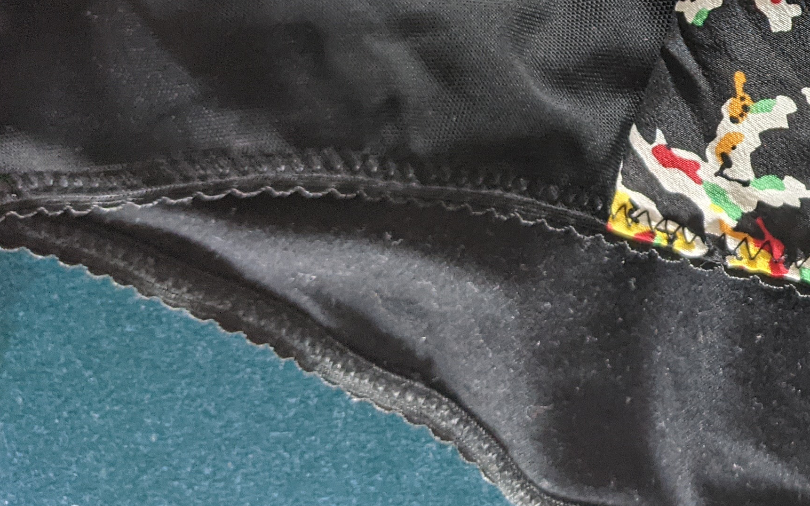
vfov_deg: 18.4
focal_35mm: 67
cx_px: 939
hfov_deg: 27.4
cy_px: -105
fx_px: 1479
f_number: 1.73
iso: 386
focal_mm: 4.38
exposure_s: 1/23.8
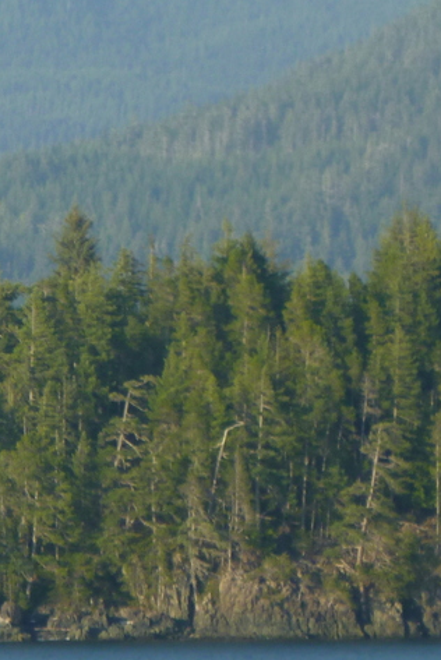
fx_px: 10990
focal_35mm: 599
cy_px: 147
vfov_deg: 3.4
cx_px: -290
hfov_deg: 2.3
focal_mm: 36
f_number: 5.9
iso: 80
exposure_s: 1/125
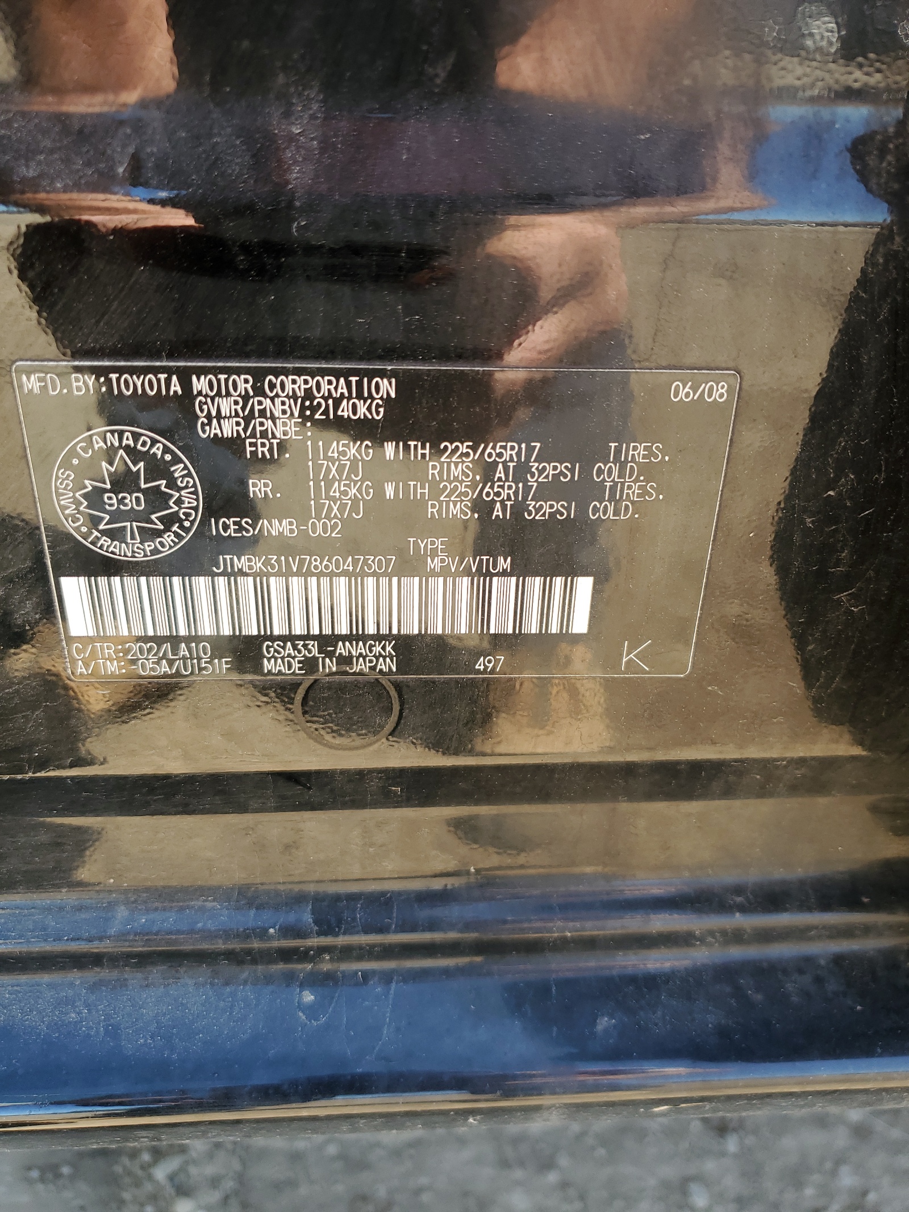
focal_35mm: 26
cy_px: 606
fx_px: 910
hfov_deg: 53.1
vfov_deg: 67.3
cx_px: 454
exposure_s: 1/179
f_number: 1.5
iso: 50
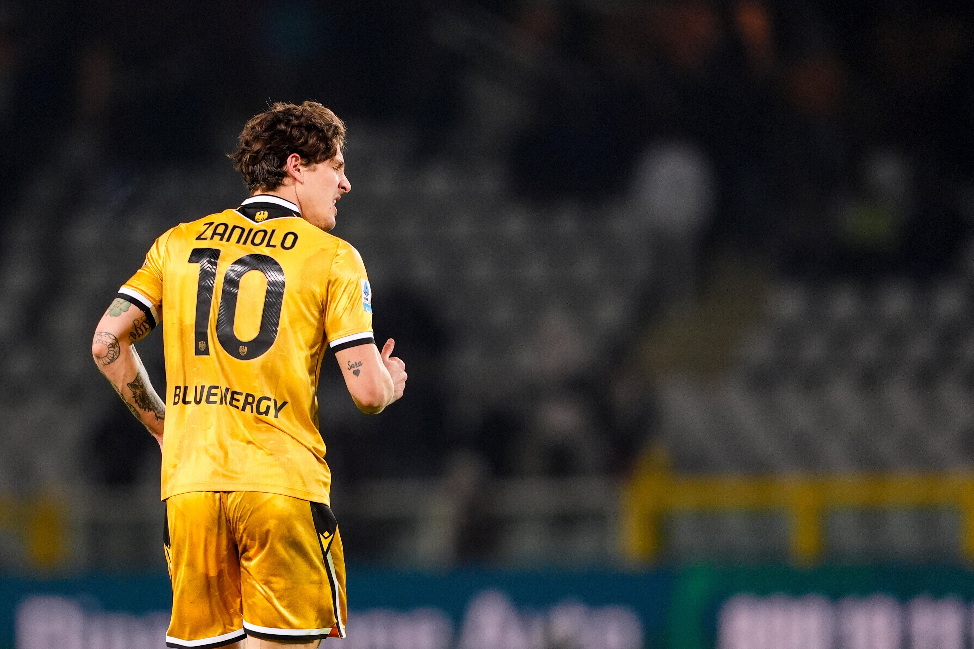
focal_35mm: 400
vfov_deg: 3.4
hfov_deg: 5.2
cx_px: 487
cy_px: 324
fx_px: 10821
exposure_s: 1/1600
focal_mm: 400
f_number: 2.8
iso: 2000
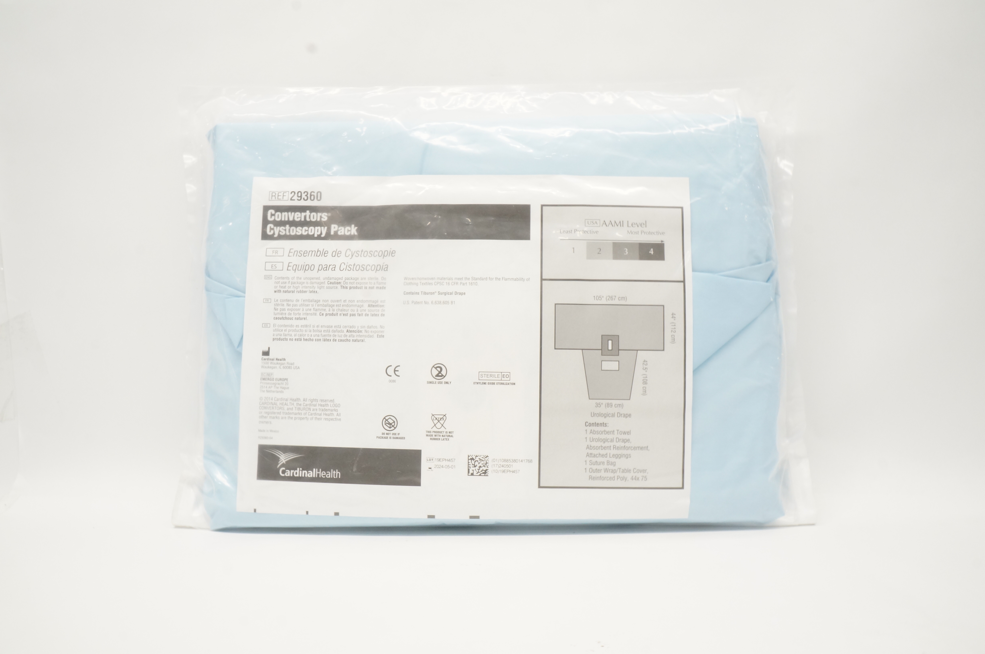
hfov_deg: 67.4
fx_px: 738
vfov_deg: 47.8
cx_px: 492
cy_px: 327
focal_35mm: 27
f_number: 13
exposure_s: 1/13
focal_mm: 18
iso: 800
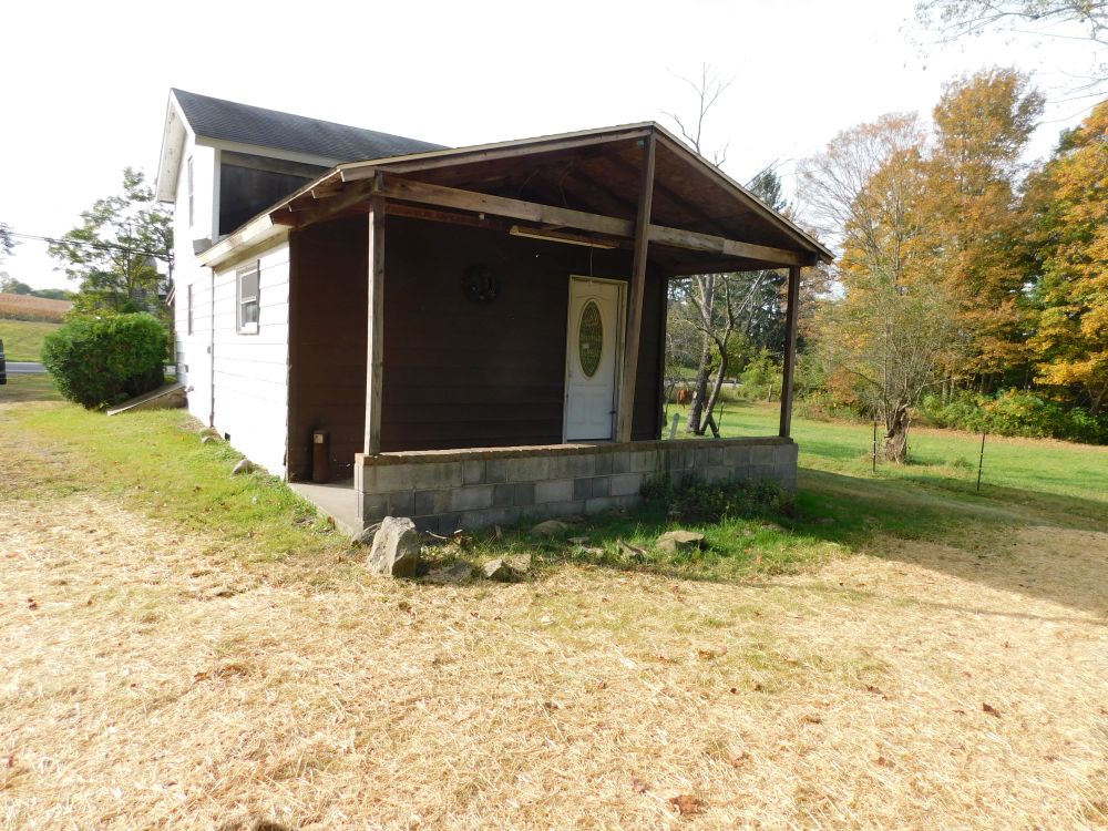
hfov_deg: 73.9
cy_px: 416
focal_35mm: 23
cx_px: 554
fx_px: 736
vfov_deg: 58.9
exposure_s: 1/640
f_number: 3
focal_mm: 4
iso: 125
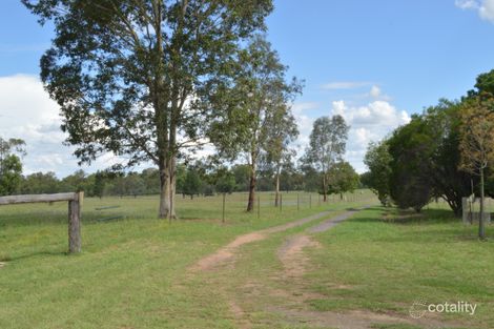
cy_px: 164
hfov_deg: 46.4
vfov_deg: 31.9
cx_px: 247
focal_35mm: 42
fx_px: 576
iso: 200
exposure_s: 1/25
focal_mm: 28
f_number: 29
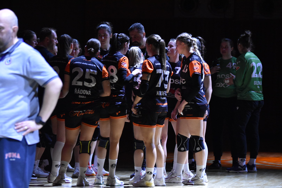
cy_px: 94
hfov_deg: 7.0
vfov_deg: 4.7
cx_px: 141
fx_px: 2291
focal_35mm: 292
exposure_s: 1/125
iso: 4000
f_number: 5.6
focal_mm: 195
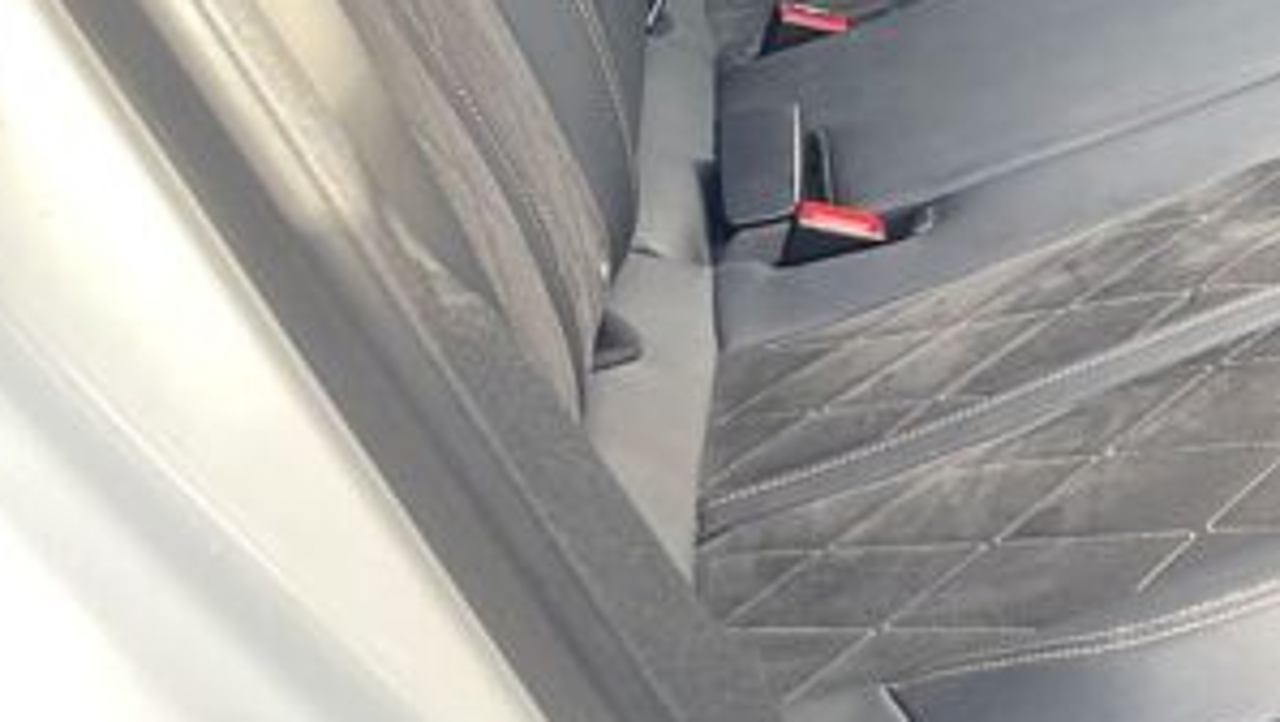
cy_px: -447
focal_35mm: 76
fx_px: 2581
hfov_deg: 26.2
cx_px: 1310
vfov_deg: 14.5
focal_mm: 4.2
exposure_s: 1/121
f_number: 1.6
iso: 50
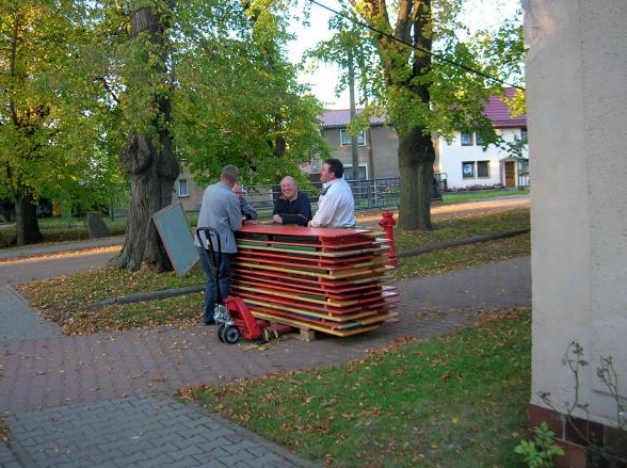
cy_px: 215
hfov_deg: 50.2
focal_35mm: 37
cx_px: 303
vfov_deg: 38.5
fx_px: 669
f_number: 2.9
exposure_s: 1/30
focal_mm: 5.7
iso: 55
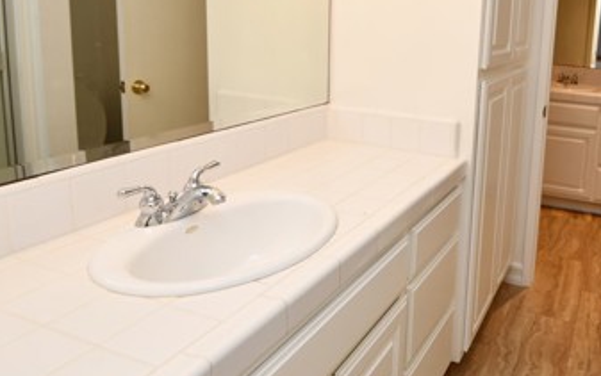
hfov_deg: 59.7
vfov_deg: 42.1
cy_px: 101
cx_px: 478
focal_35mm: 29
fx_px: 475
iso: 200
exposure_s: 1/100
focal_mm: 10
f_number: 5
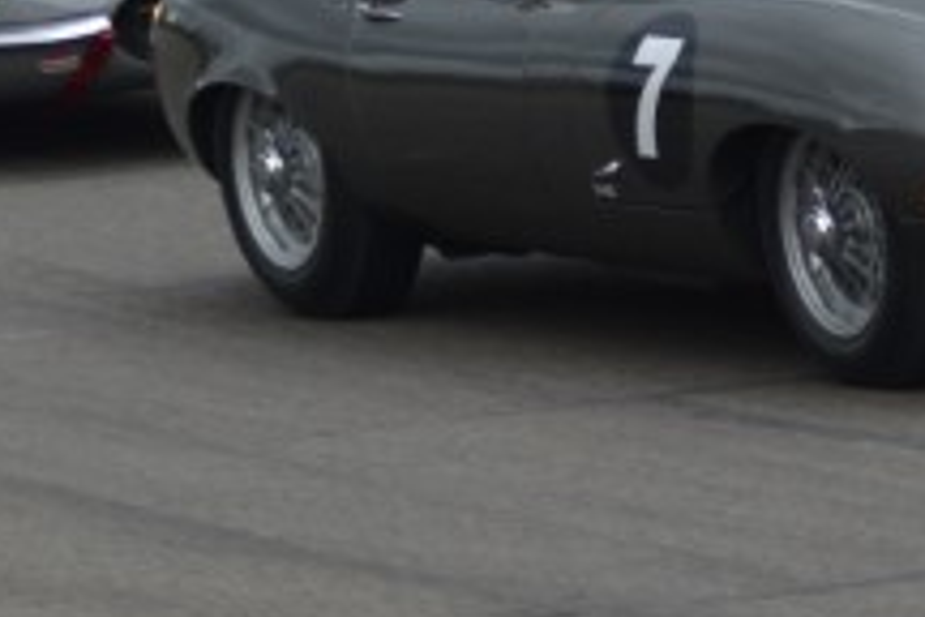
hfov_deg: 6.0
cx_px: 651
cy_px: -144
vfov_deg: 4.0
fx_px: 8761
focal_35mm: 341
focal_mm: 70
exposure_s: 1/500
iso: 400
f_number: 5
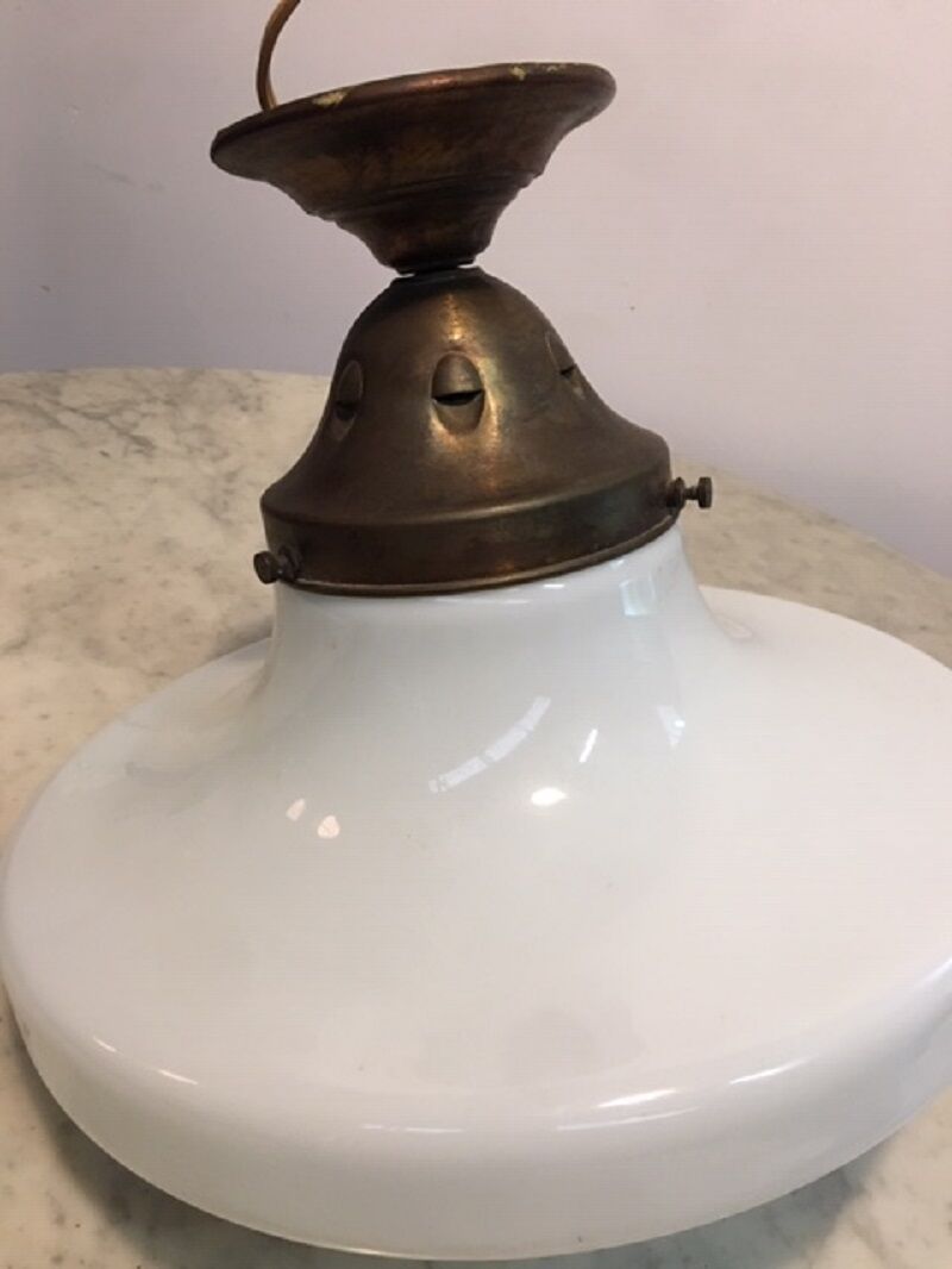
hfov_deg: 48.2
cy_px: 634
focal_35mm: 29
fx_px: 1063
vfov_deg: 61.6
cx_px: 476
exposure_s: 1/17
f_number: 2.2
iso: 80
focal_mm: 4.15
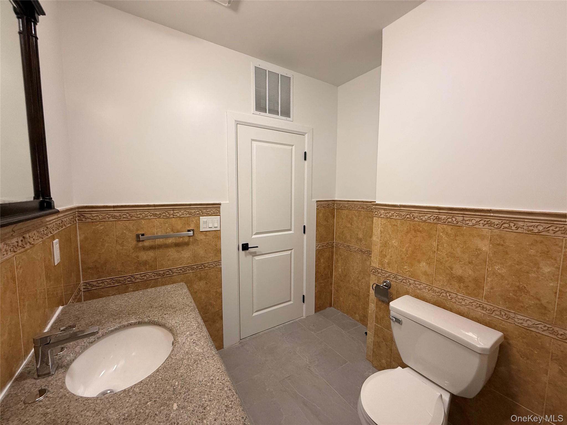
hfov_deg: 102.1
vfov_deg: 85.7
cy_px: 212
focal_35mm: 14
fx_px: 229
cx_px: 284
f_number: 2.2
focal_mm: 2.22
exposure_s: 1/120
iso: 320
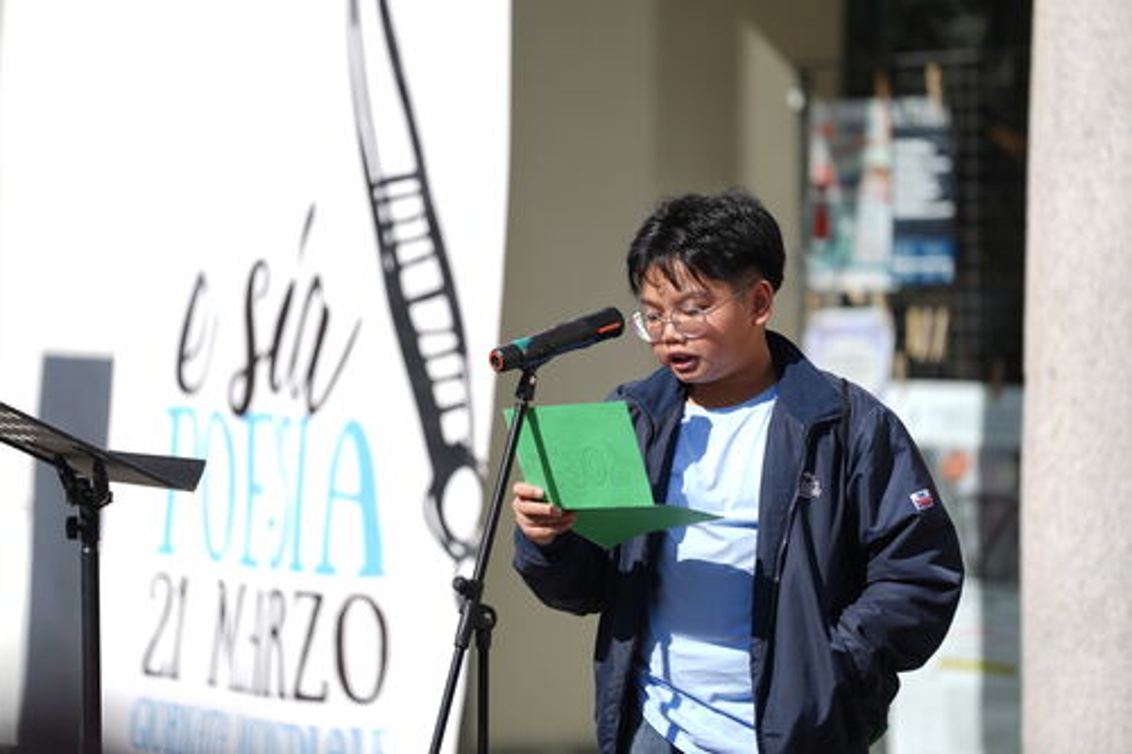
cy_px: 377
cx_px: 566
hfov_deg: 10.3
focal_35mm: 200
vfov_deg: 6.9
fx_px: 6286
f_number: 2.8
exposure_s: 1/4000
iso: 200
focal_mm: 200
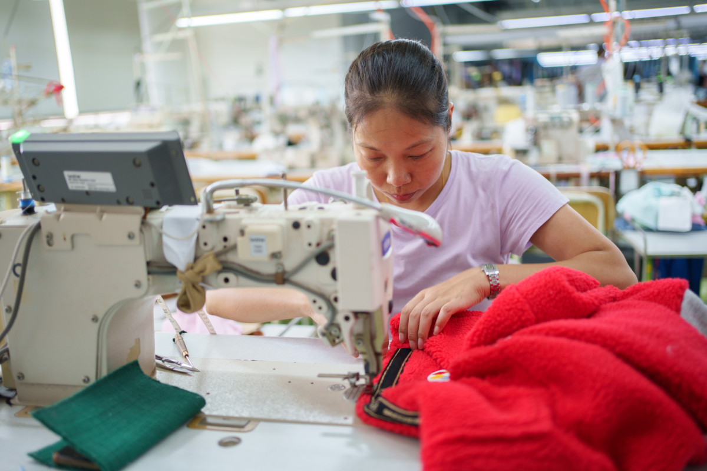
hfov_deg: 54.4
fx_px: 687
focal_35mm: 35
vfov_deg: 37.9
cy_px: 236
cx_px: 354
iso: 125
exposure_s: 1/150
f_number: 1.8
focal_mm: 35
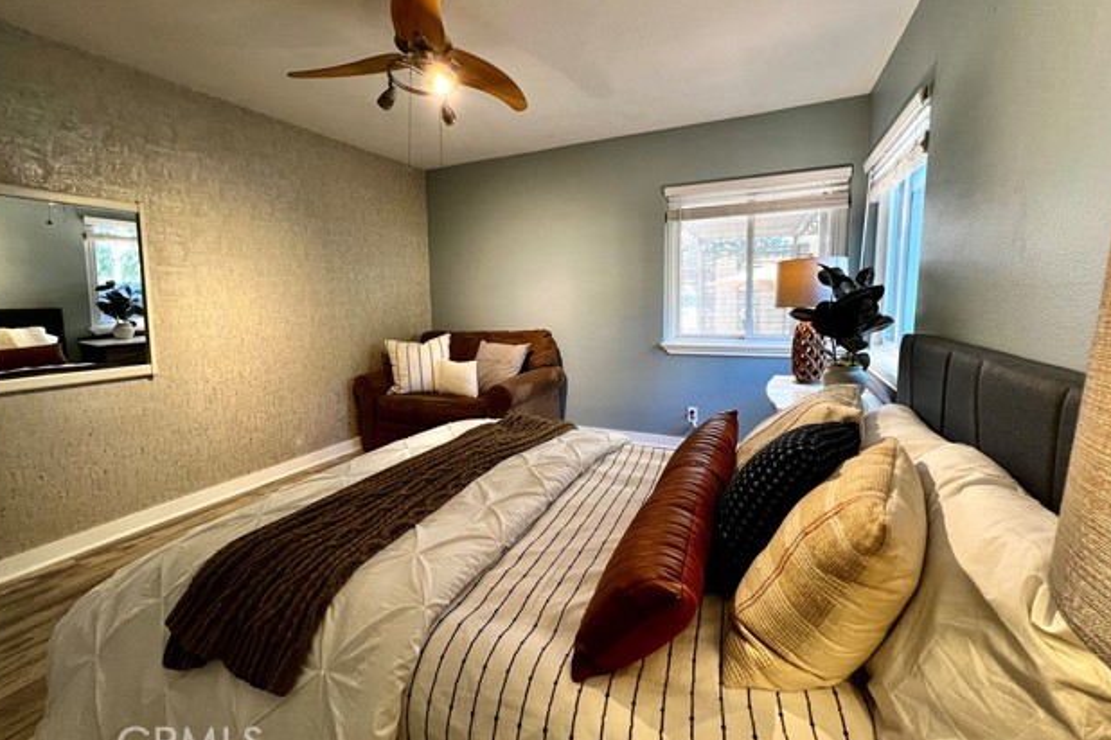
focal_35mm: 14
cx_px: 552
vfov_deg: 81.0
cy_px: 338
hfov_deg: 104.3
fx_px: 432
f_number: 1.8
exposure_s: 1/60
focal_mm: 1.57
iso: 160
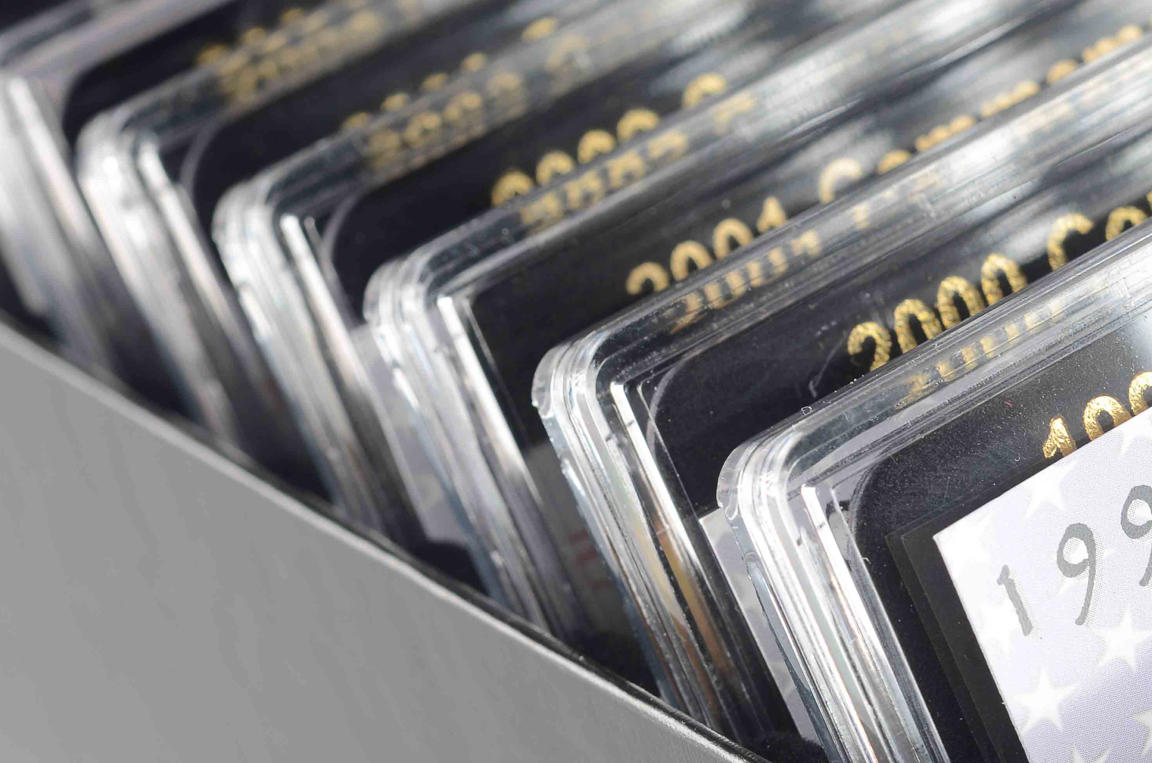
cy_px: 292
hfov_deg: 13.7
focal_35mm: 150
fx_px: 4790
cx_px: 540
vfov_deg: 9.1
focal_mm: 60
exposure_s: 1/80
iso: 100
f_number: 10
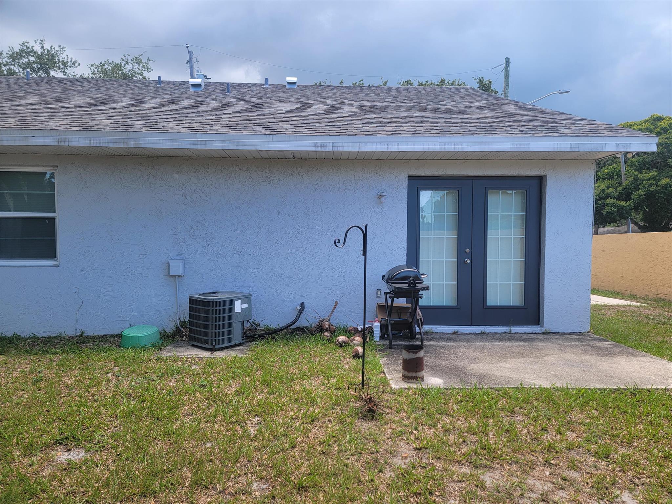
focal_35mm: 24
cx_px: 336
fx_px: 466
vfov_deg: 56.8
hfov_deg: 71.6
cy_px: 252
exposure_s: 1/160
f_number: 1.8
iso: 16
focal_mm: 6.7
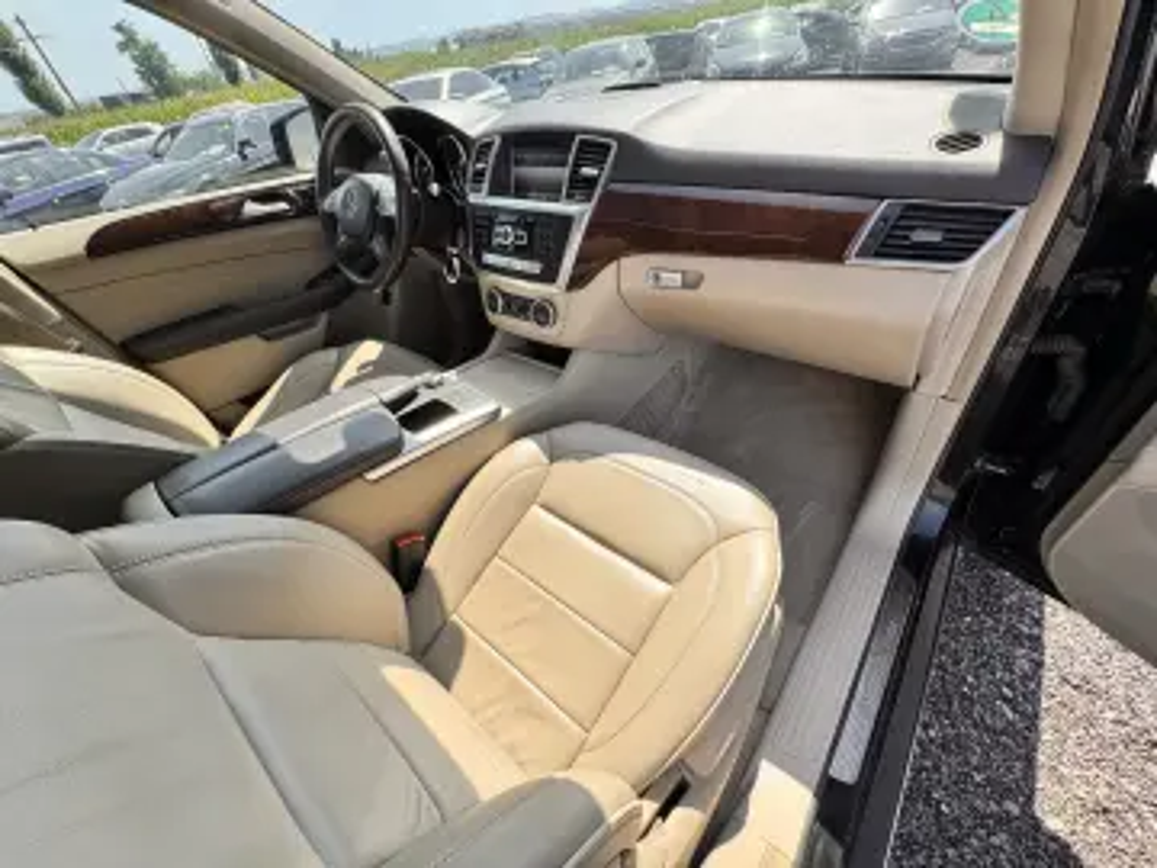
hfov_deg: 102.1
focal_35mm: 14
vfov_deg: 85.7
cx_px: 578
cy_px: 434
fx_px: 468
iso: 40
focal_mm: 2.22
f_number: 2.2
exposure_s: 1/615
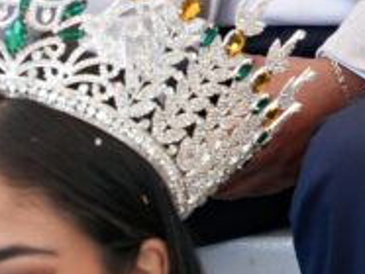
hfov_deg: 9.0
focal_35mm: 200
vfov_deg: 7.1
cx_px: 832
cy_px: -307
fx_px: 2112
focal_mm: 43
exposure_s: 1/1000
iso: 2500
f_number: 7.1
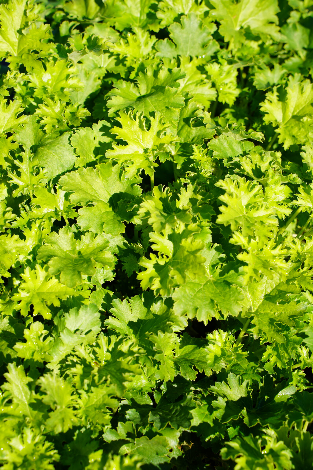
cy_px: 235
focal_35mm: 75
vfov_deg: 27.0
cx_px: 156
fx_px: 978
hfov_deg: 18.2
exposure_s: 1/160
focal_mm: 75
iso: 100
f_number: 8
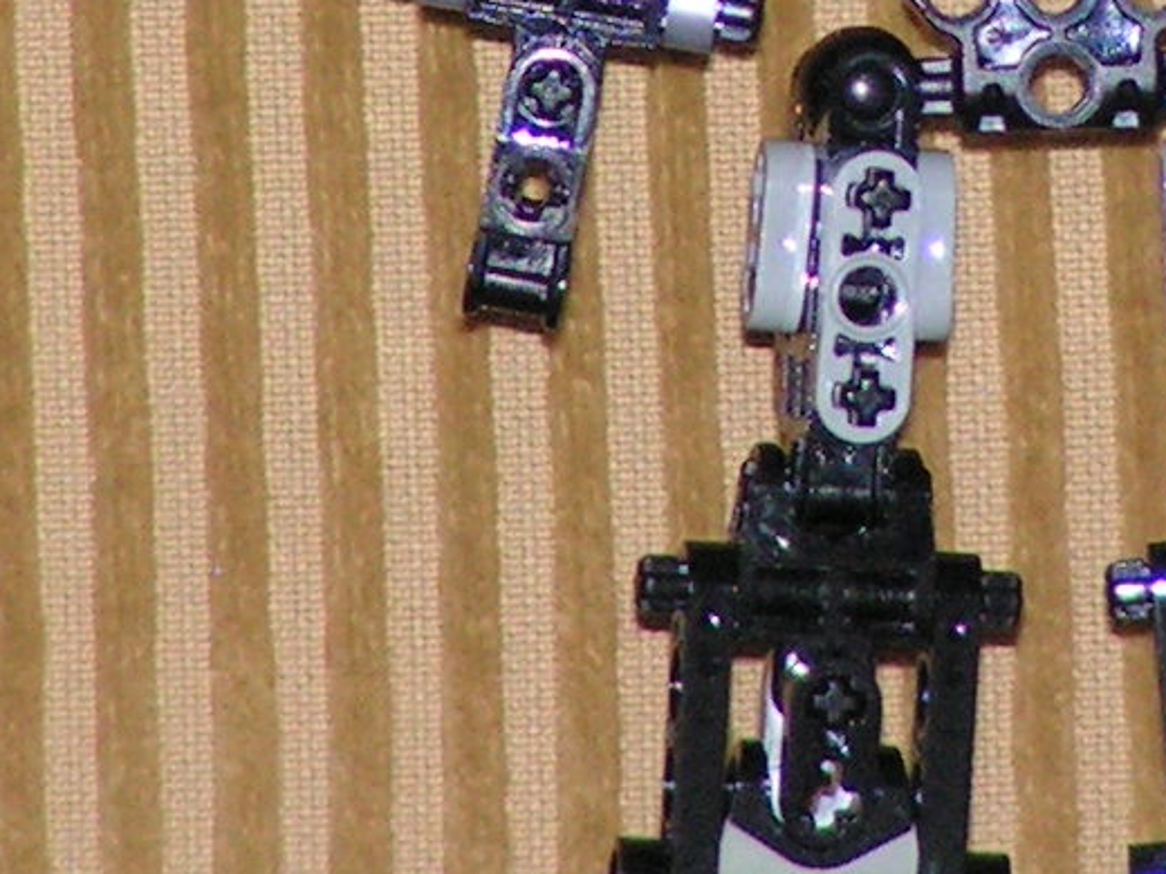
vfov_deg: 1.3
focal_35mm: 1143
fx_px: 38501
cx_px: 1018
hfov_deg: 1.7
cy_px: -128
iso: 200
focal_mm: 48
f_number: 3.2
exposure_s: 1/320
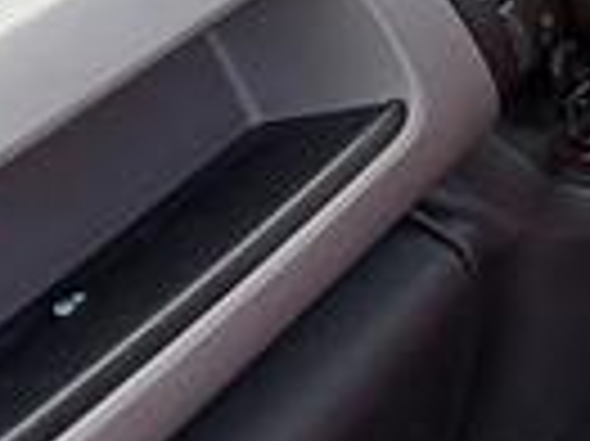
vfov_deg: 14.5
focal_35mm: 96
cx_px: 950
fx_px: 1635
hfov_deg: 17.7
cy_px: -189
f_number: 2.2
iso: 125
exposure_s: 1/99
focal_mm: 2.22
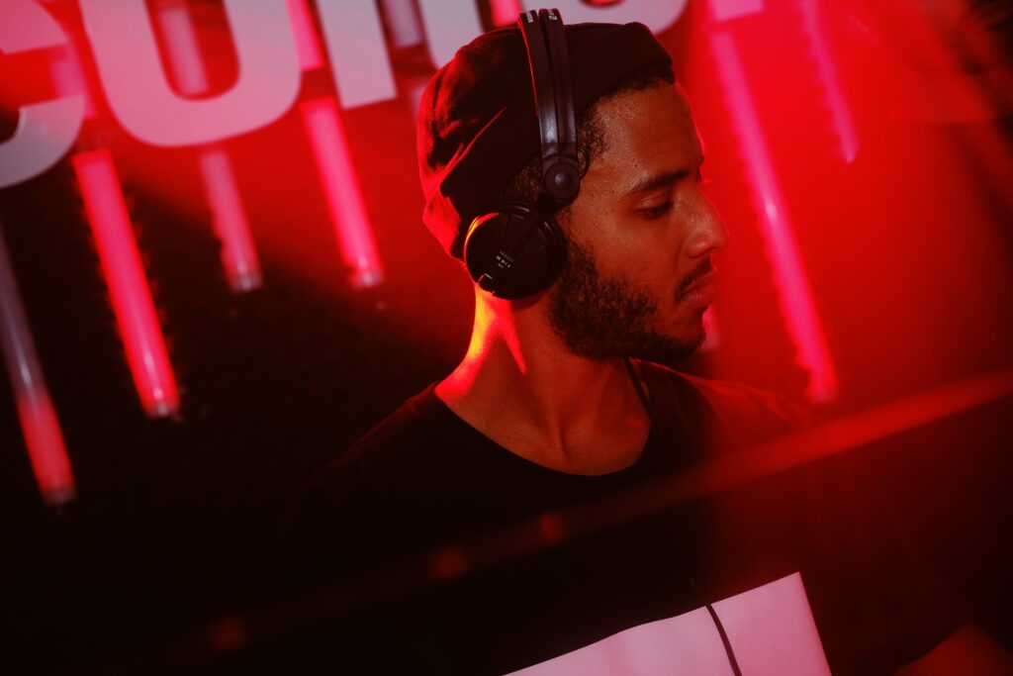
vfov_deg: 25.5
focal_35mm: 53
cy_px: 338
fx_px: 1491
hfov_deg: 37.5
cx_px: 506
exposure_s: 1/125
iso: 1000
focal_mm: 35
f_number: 2.8
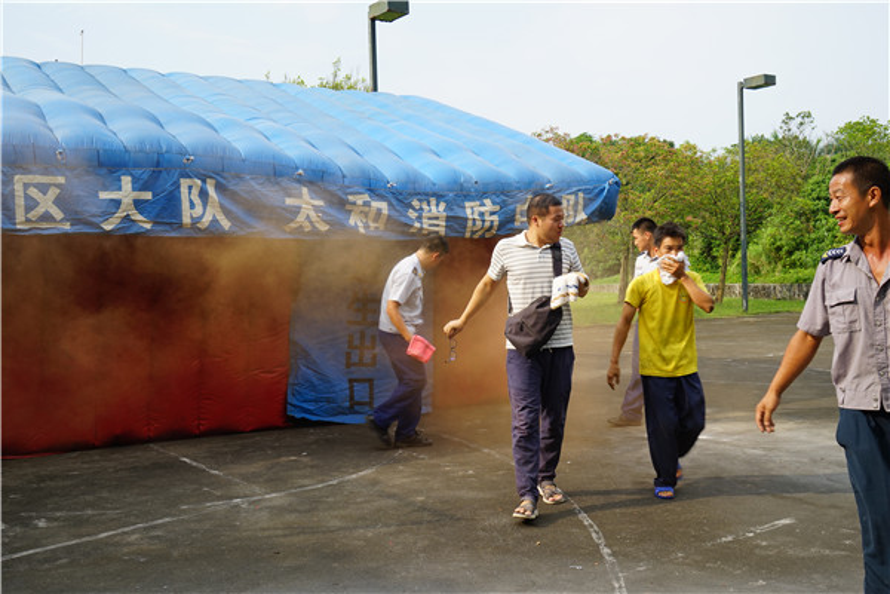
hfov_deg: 53.1
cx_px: 445
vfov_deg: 36.9
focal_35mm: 36
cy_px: 297
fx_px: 890
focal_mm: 36
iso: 100
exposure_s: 1/80
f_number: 11
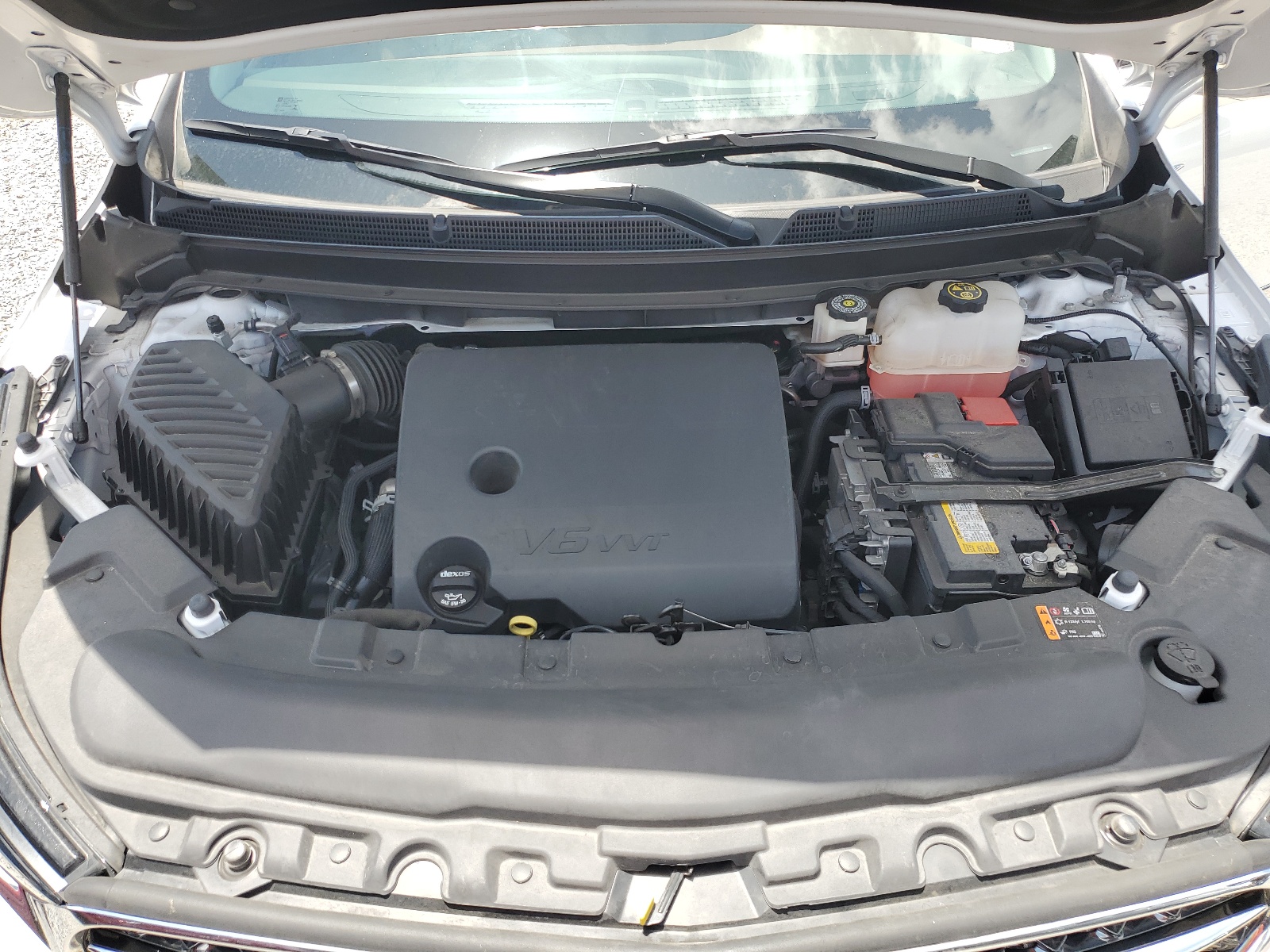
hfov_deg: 67.3
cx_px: 635
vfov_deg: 53.1
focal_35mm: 26
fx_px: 954
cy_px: 476
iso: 50
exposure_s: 1/714
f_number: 1.5
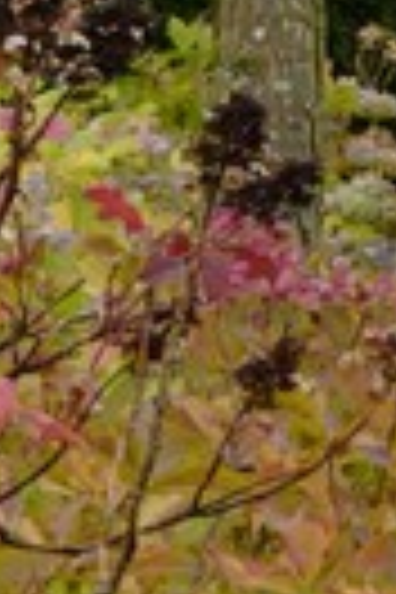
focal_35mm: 218
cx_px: -938
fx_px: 3597
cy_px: 112
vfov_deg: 9.4
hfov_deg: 5.7
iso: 1000
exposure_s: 1/60
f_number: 16
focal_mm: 28
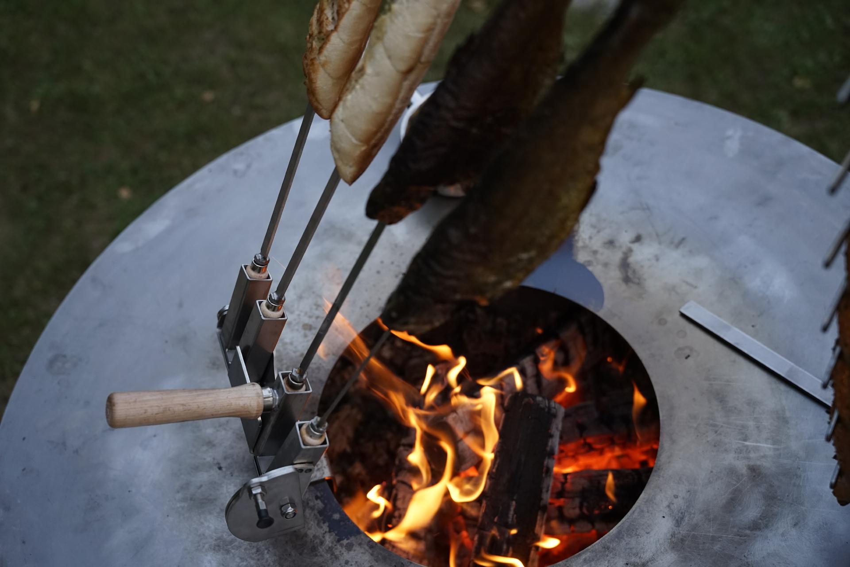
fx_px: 992
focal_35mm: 42
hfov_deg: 46.4
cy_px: 284
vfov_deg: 31.9
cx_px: 425
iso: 1000
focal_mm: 42
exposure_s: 1/160
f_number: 3.2
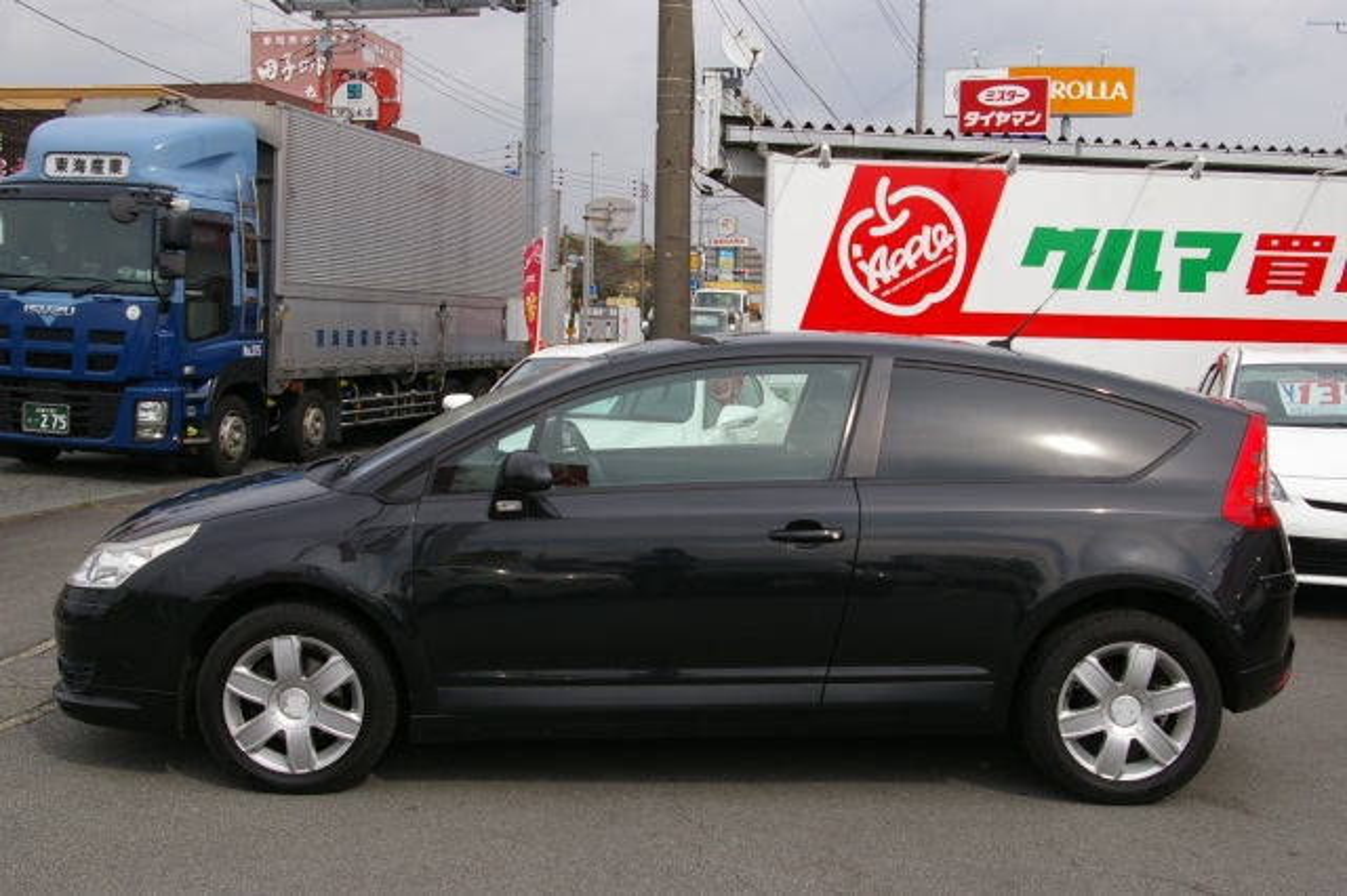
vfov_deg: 31.9
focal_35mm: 42
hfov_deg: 46.4
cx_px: 674
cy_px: 448
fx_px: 1571
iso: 200
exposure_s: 1/350
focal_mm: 28
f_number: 8
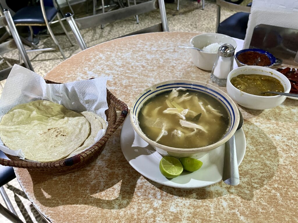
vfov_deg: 53.1
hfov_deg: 67.3
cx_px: 149
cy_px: 112
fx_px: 224
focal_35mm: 26
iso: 500
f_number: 1.6
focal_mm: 5.1
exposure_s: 1/40
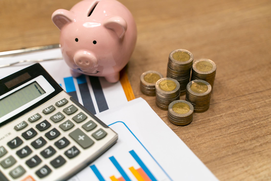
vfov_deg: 25.1
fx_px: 407
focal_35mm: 54
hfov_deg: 36.9
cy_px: 90
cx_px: 136
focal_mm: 54
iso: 320
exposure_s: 1/125
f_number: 2.8
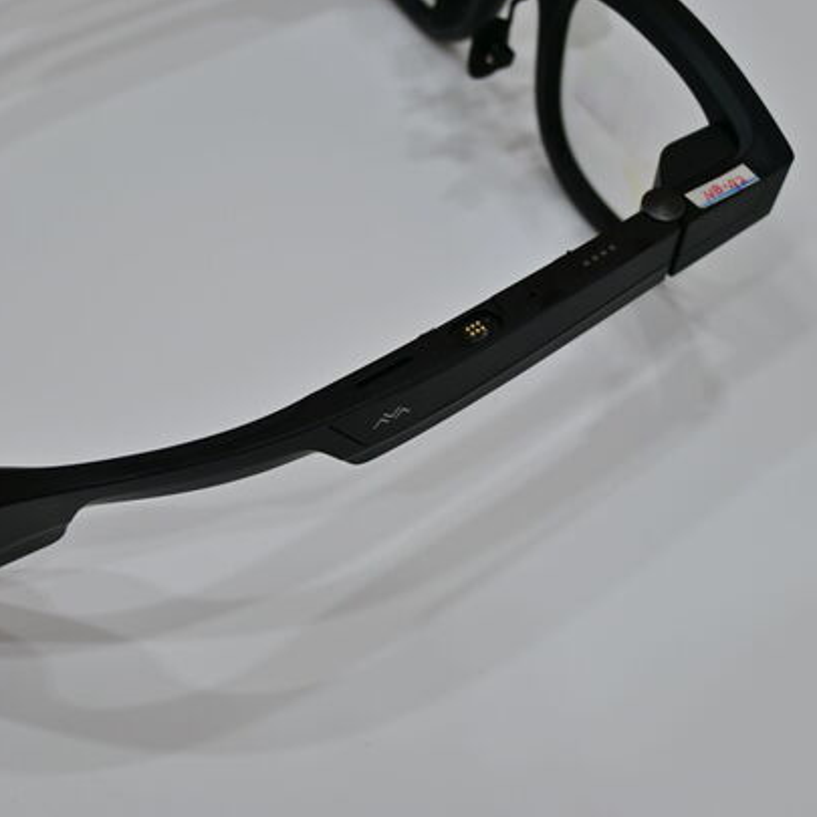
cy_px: 408
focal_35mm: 59
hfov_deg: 29.1
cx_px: 371
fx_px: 1575
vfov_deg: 29.1
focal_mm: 30.5
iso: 200
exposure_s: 1/50
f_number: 4.8
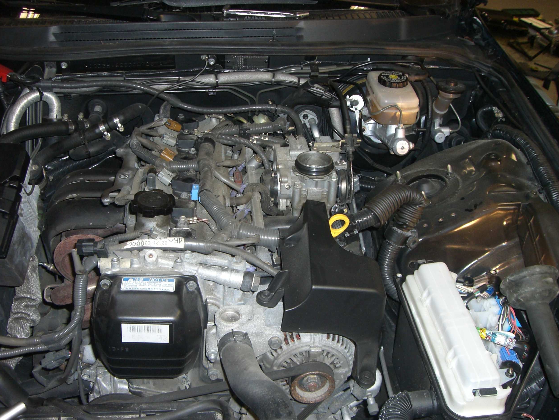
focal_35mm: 39
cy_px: 215
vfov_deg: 36.8
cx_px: 274
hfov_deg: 47.9
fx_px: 630
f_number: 2.7
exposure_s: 1/60
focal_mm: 6.2
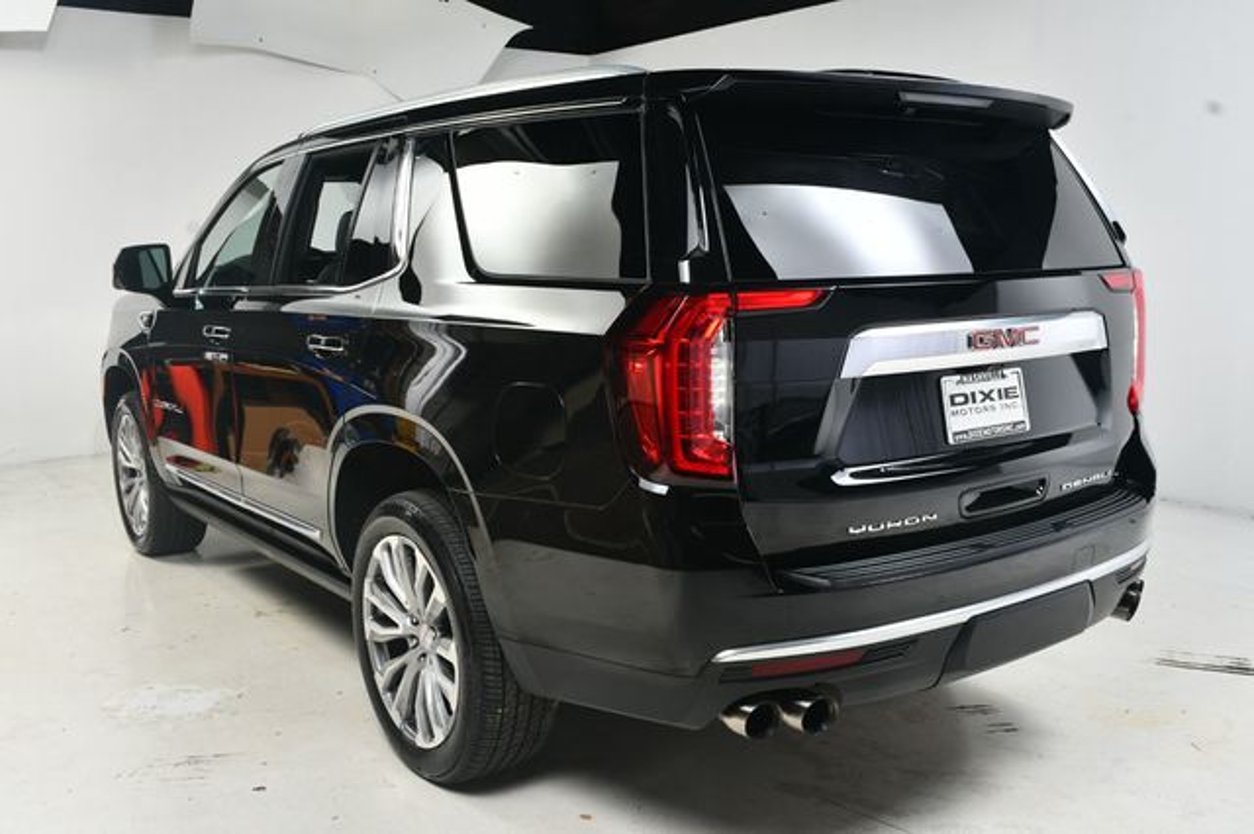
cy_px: 417
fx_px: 1184
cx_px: 627
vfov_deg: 38.8
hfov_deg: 55.8
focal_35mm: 34
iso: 100
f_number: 10
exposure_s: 1/160
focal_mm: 23
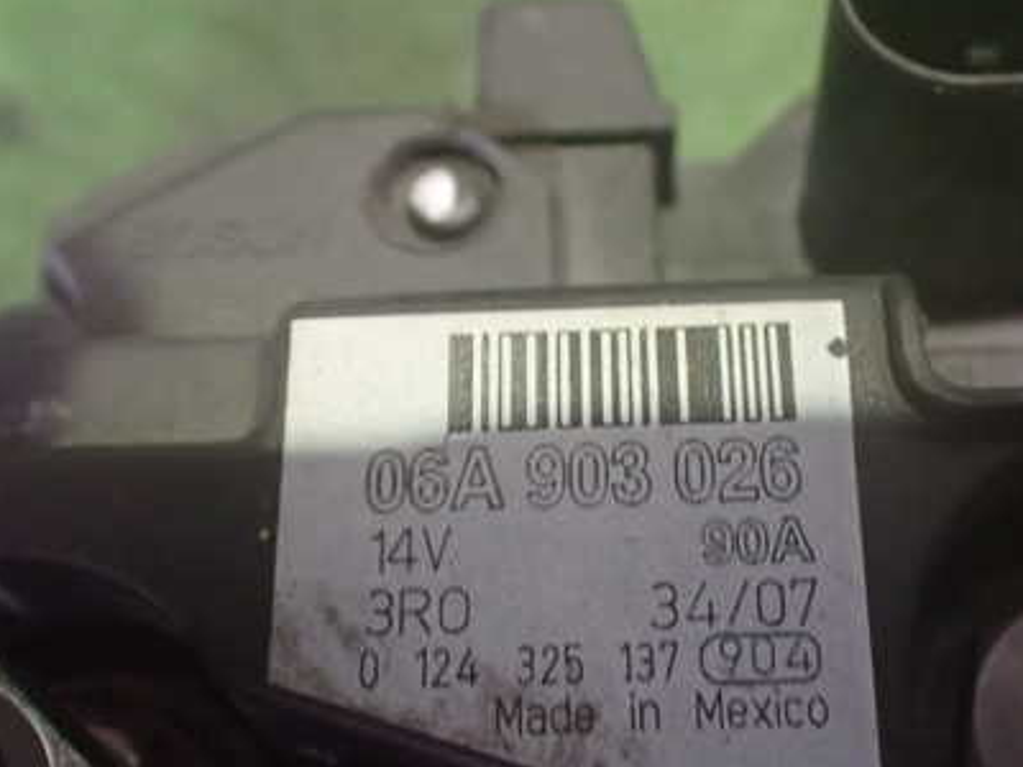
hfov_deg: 41.9
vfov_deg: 31.9
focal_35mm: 45
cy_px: 506
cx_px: 593
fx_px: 1330
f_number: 2.3
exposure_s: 1/30
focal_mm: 5.4
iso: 1250
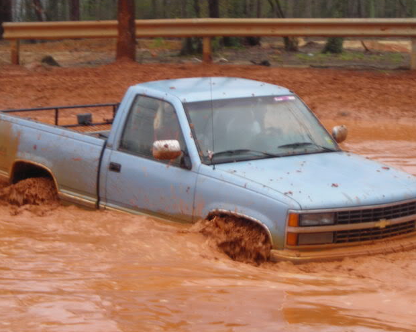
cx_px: 235
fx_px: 1798
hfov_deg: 13.2
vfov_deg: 10.6
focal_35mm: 146
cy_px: 159
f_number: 5.3
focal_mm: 19.2
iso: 50
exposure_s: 1/82.8
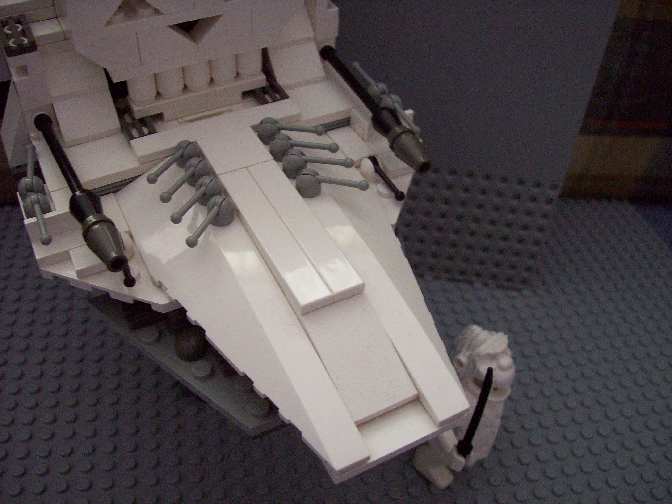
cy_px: 252
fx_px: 699
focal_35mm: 36
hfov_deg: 51.4
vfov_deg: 39.6
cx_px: 336
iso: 160
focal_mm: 6
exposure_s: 1/13.1
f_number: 2.7
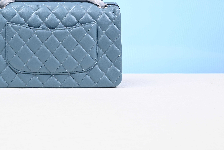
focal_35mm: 65
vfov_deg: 20.7
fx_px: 405
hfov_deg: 30.5
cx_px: 59
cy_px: 28
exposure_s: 1/2
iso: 100
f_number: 16
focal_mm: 40
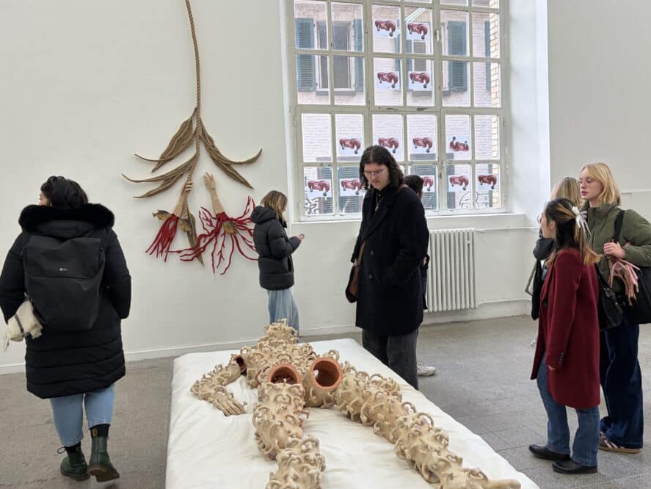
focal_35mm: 30
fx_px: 564
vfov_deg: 46.8
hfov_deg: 59.9
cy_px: 227
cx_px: 352
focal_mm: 5.96
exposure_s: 1/100
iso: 40
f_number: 1.6
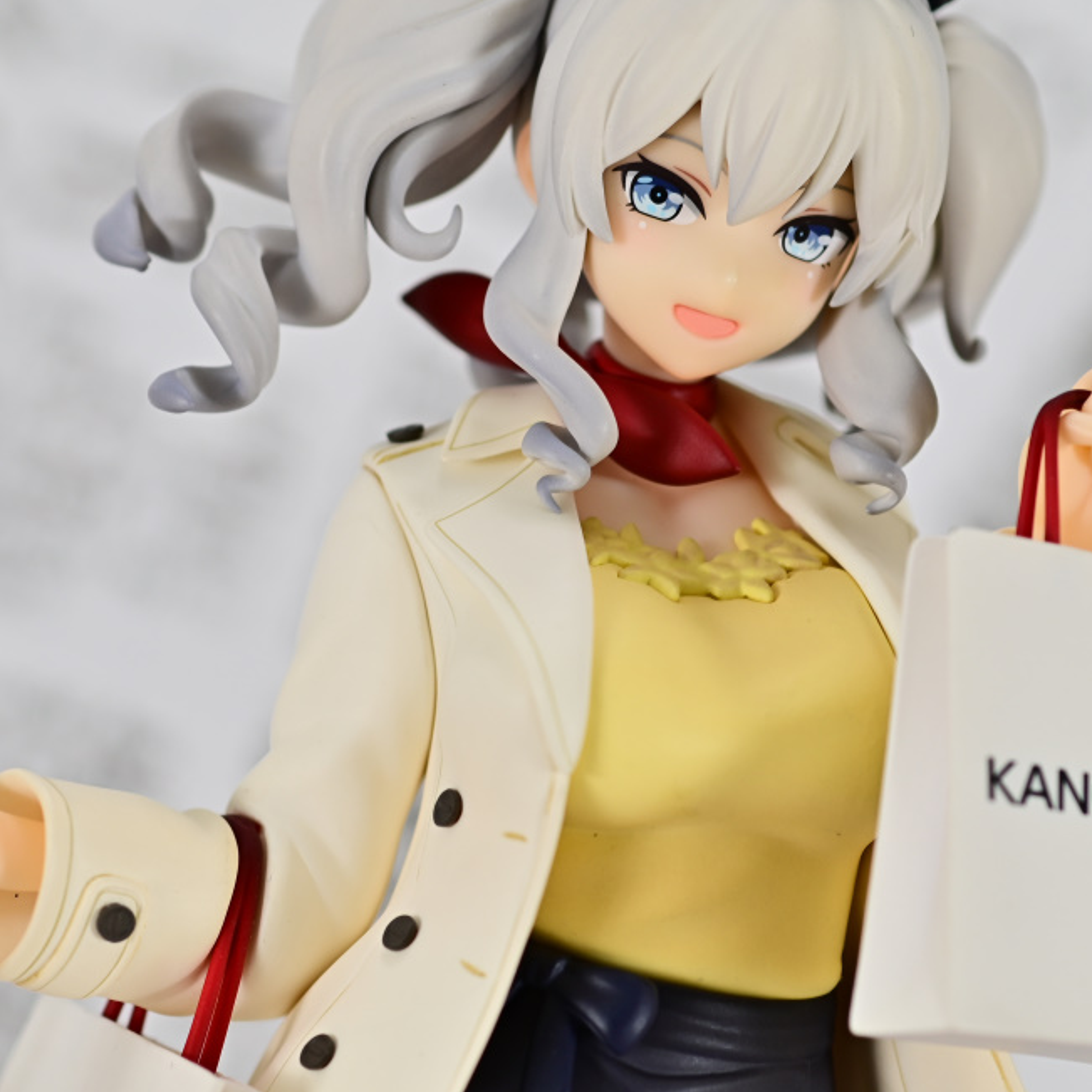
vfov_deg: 12.4
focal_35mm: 141
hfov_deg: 12.4
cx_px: 483
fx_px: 5032
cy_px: 520
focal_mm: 60
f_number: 5.6
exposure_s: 1/2
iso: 100
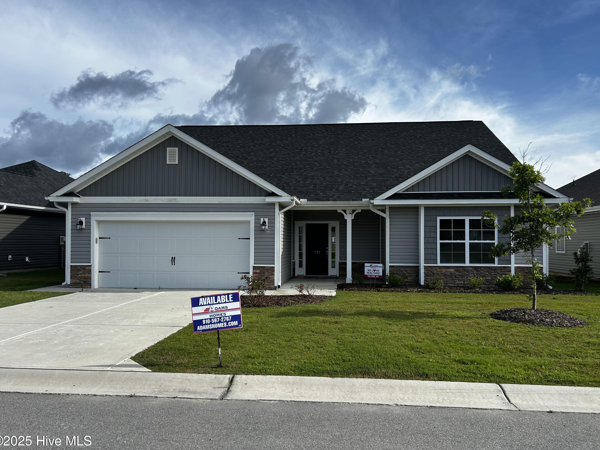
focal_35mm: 27
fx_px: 468
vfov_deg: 51.4
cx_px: 304
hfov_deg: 65.3
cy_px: 229
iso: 50
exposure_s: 1/3571
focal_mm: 5.7
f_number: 1.5
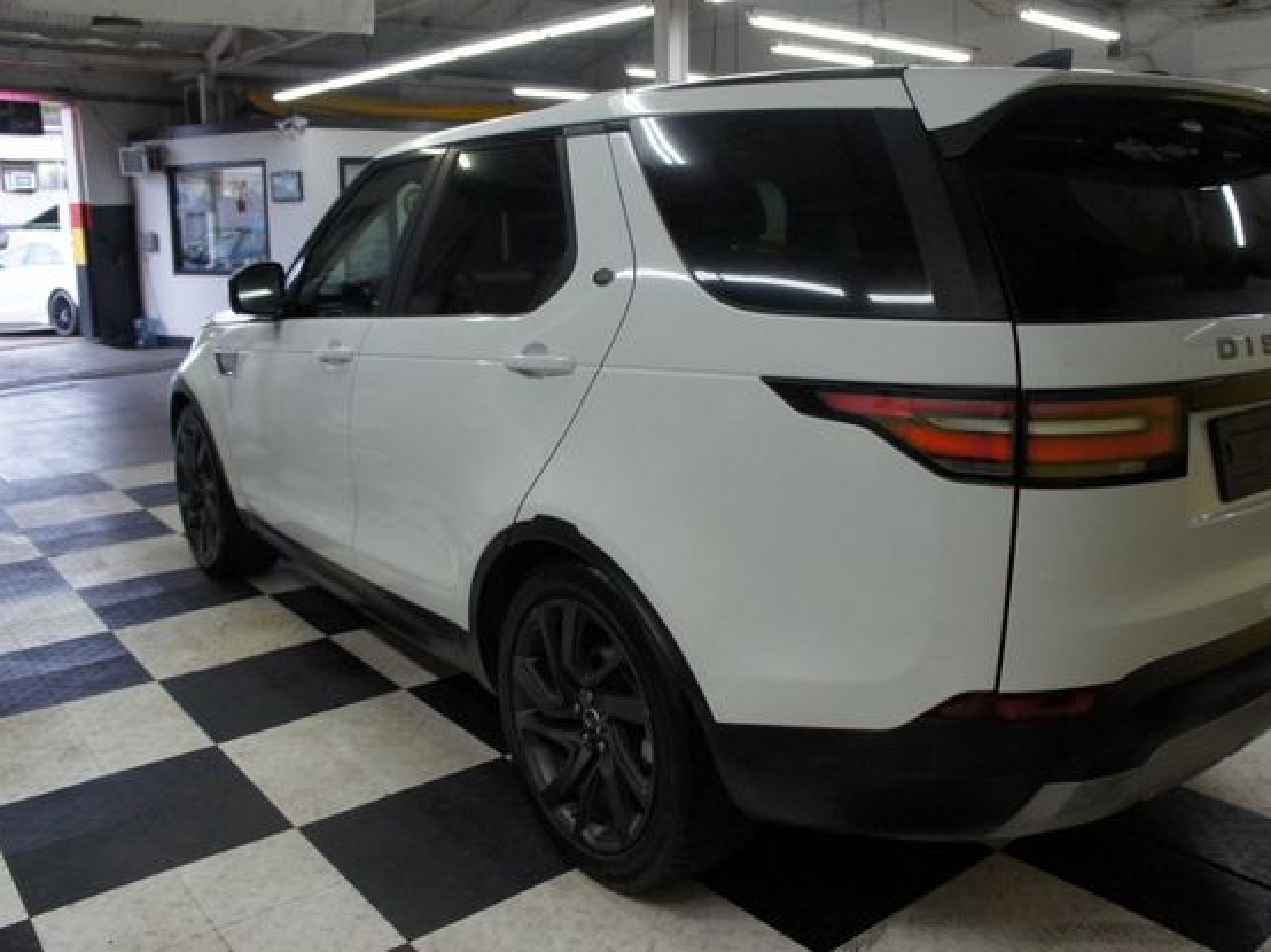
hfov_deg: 59.7
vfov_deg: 46.8
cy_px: 466
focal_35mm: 30
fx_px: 1101
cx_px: 727
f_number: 3.5
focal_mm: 18
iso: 1600
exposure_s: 1/250
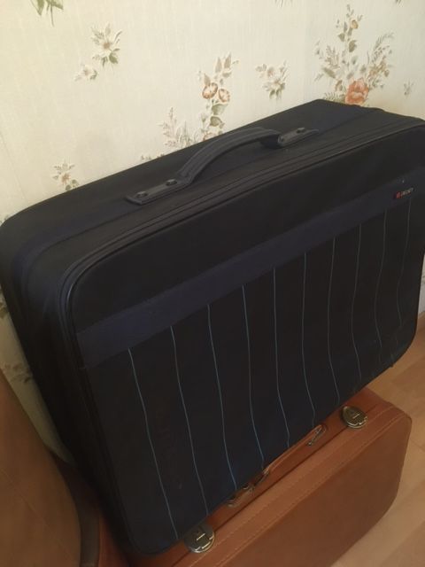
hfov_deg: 48.2
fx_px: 475
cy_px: 284
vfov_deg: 61.7
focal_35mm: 29
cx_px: 212
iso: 250
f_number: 2.2
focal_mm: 4.15
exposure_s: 1/17
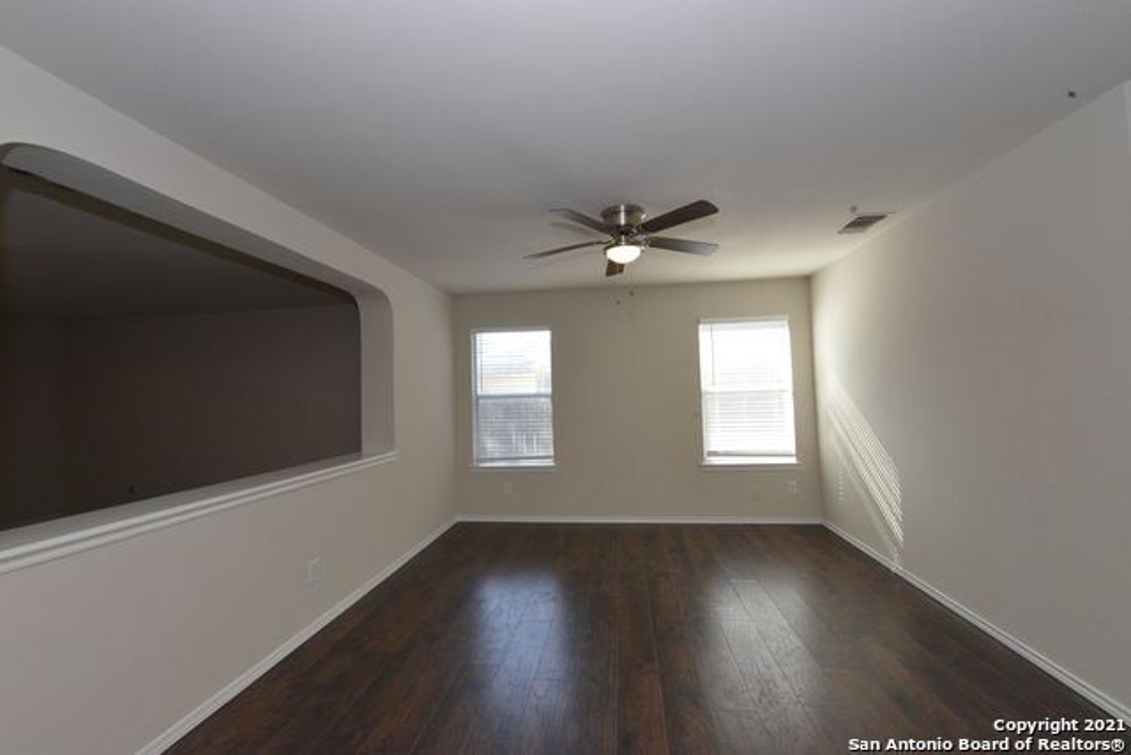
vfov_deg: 81.2
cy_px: 378
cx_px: 566
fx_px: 440
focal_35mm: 14
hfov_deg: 104.2
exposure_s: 1/250
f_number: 11
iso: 4500
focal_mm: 14
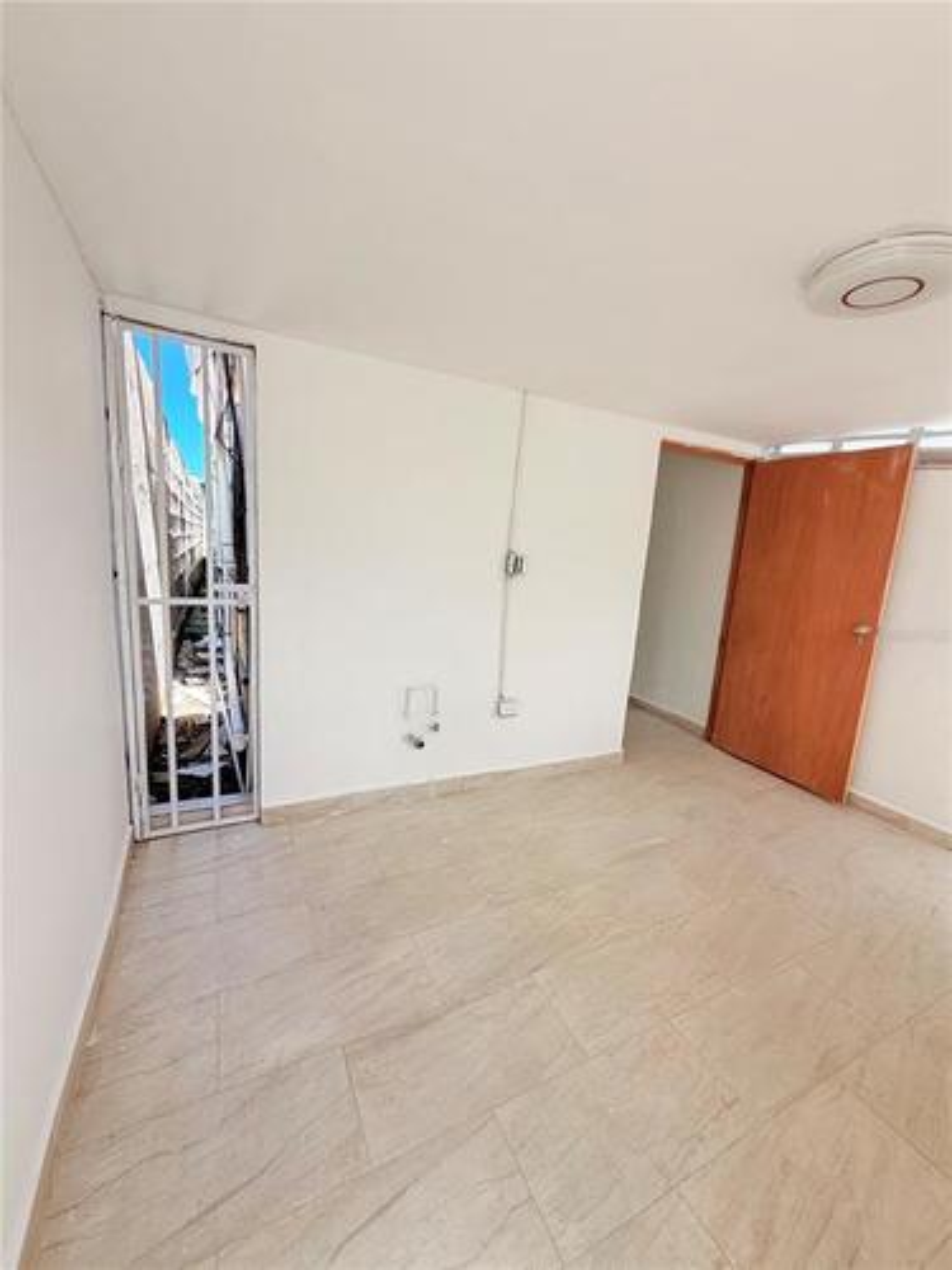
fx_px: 513
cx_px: 476
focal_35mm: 14
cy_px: 635
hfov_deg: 85.7
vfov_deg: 102.1
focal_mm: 2.22
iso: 64
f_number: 2.2
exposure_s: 1/170
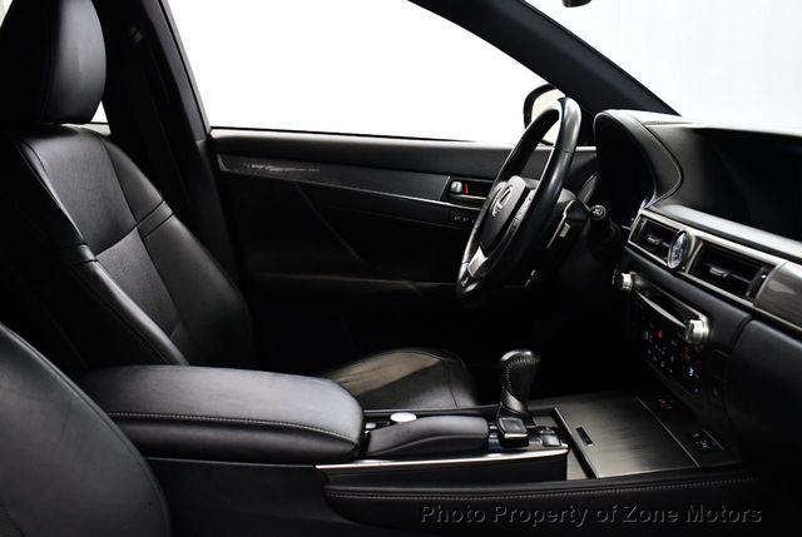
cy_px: 268
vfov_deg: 37.0
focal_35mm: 36
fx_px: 803
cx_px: 401
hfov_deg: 53.1
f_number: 3.5
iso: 2000
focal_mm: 18
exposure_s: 1/125
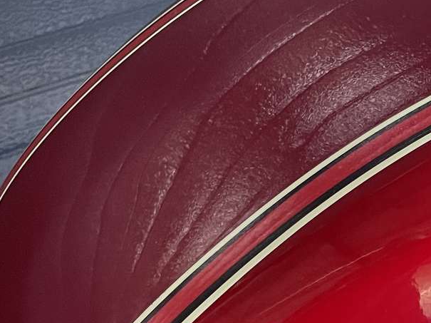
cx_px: 495
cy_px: 191
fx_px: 1070
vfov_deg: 17.1
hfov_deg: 21.4
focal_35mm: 86
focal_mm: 4.2
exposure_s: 1/40
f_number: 1.6
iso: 500
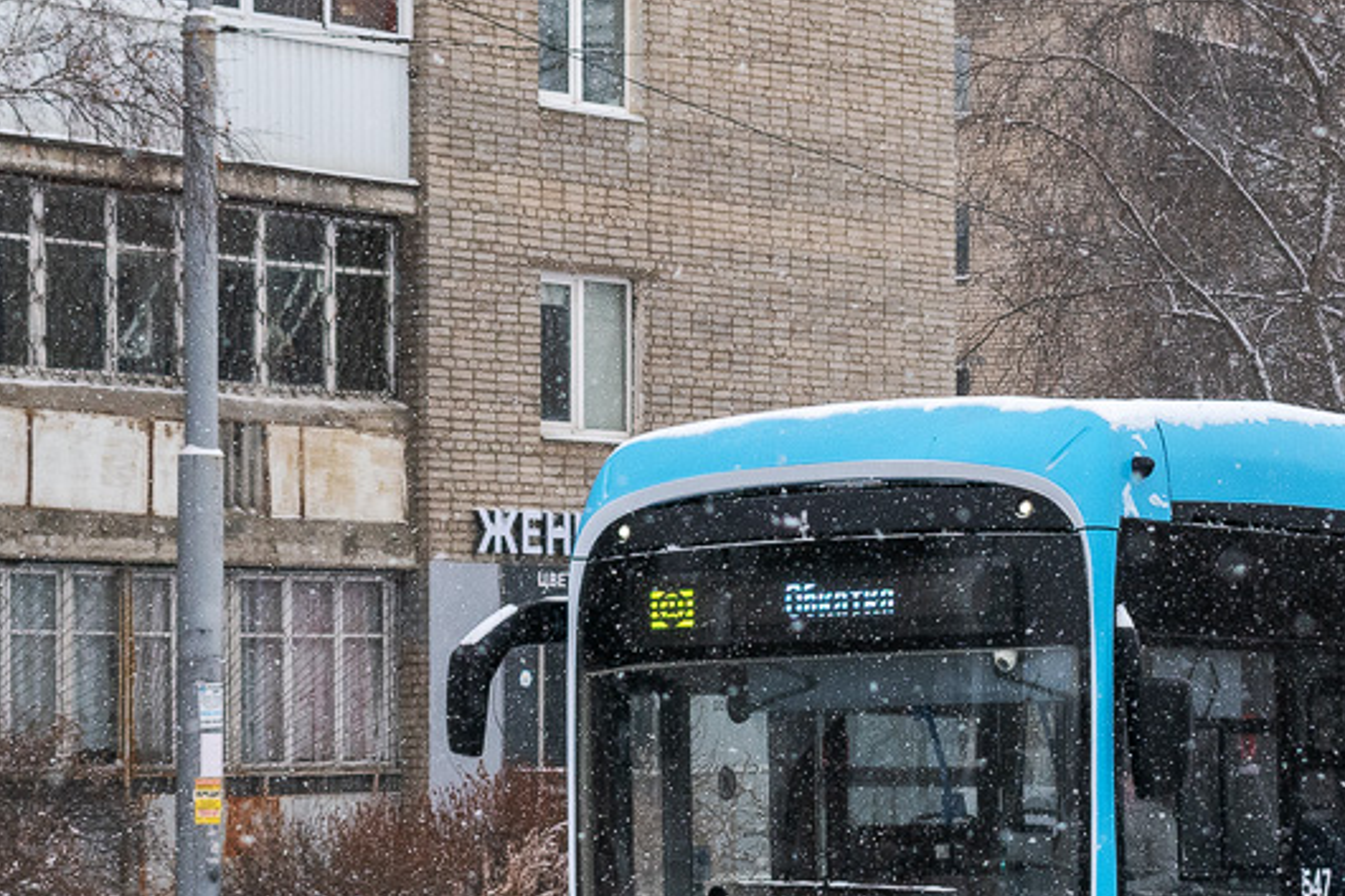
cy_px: 437
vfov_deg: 13.3
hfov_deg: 19.4
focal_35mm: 103
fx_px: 3847
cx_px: 1294
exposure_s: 1/1600
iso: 400
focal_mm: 28
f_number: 6.3
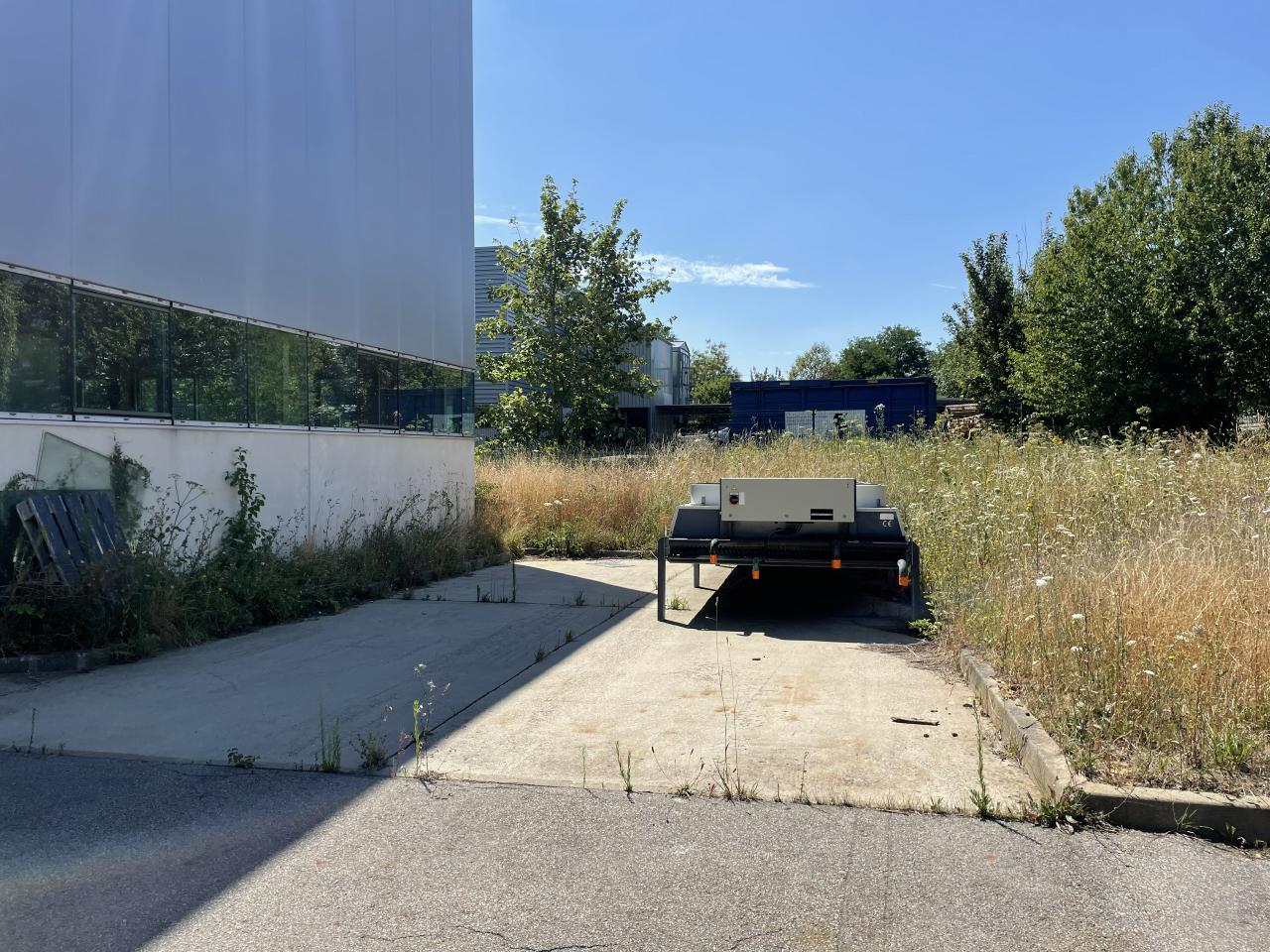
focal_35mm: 26
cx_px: 635
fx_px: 954
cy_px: 476
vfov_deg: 53.1
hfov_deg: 67.3
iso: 32
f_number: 1.6
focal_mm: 4.2
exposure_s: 1/3509
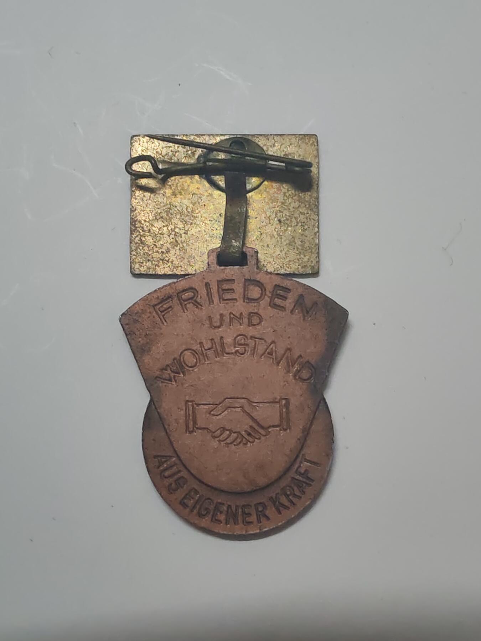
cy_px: 320
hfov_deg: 21.6
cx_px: 240
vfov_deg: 28.6
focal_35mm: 68
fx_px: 1260
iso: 800
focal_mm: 5.52
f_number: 1.95
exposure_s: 1/50
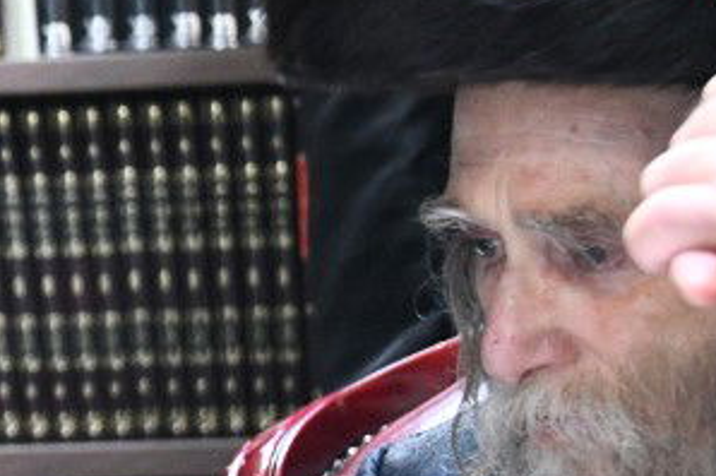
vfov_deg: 5.7
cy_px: 353
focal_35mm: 240
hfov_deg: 8.3
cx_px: -541
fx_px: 4768
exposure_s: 1/50
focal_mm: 62
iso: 5000
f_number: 5
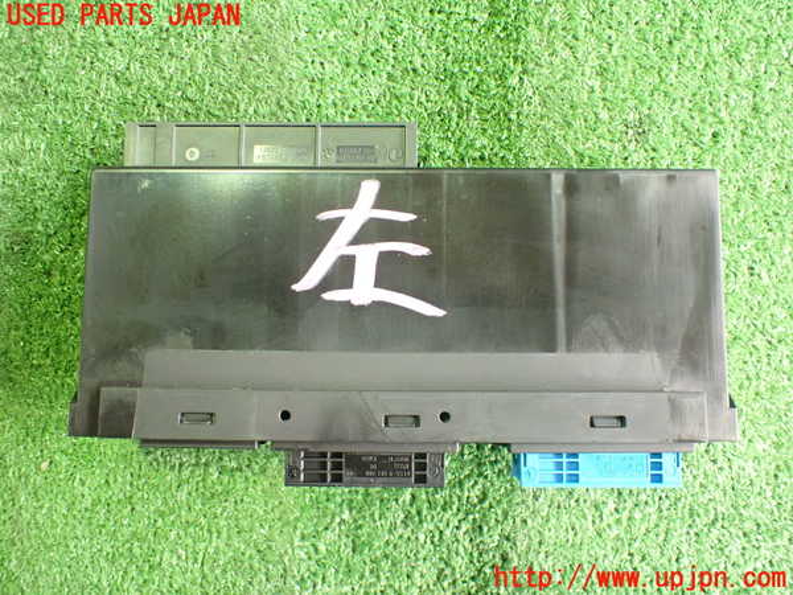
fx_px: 687
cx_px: 396
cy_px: 298
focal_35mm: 30
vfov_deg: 46.8
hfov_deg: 60.0
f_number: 2.3
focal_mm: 5.4
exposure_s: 1/40
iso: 800
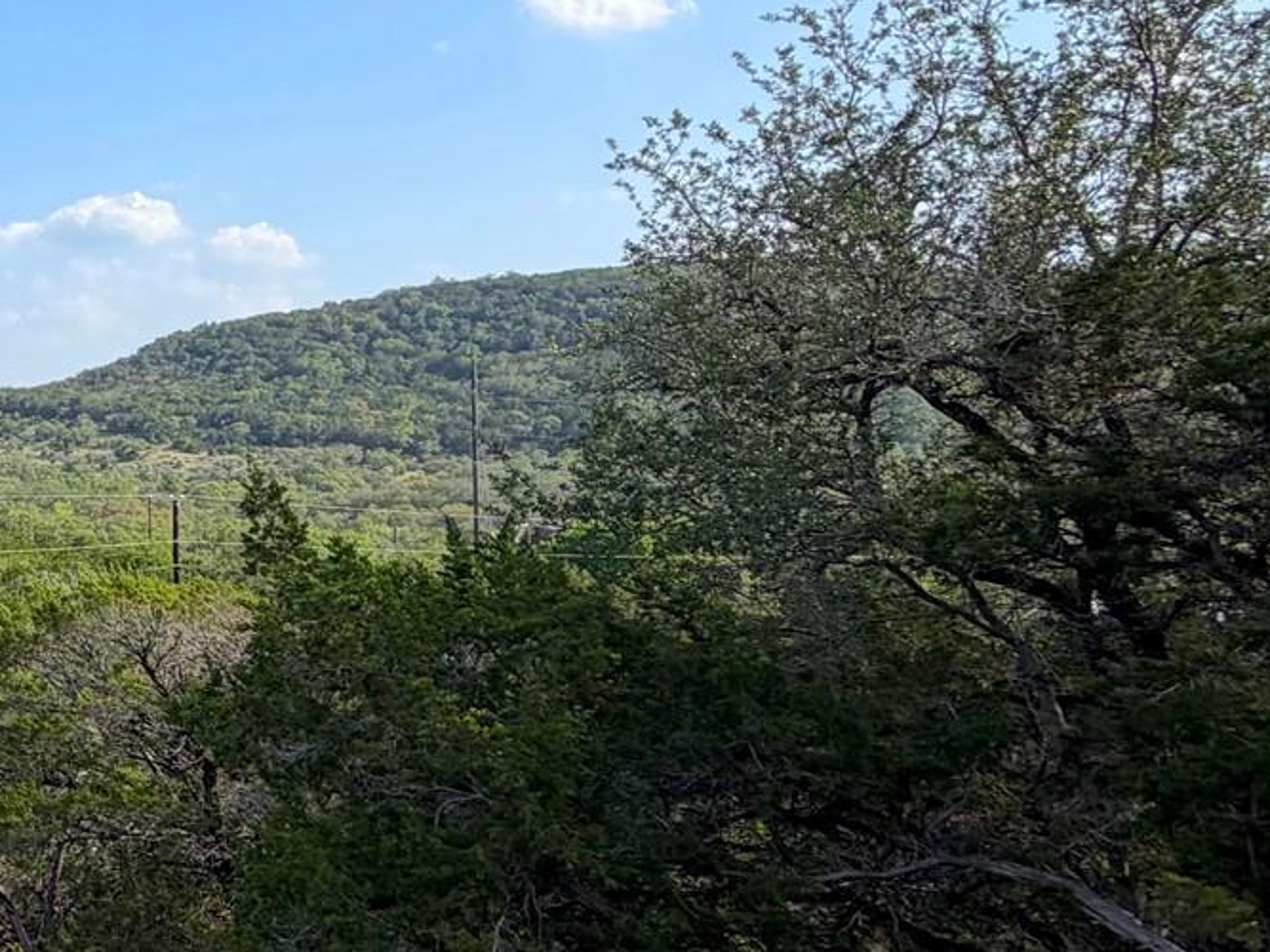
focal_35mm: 43
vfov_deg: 33.5
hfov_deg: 31.5
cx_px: -455
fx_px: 1577
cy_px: 375
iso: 25
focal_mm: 2.22
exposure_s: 1/770
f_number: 2.2
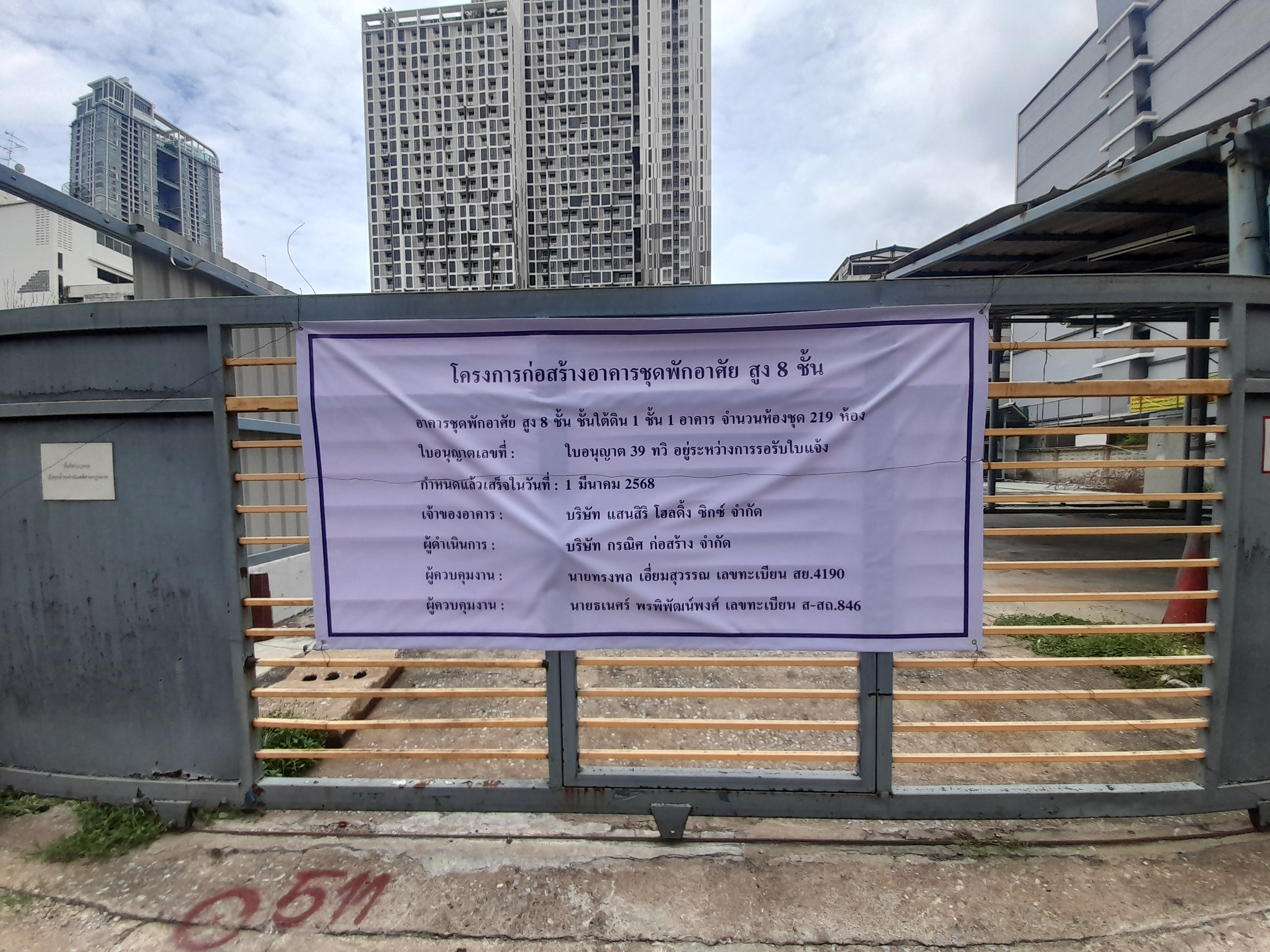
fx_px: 477
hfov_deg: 106.2
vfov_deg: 89.9
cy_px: 476
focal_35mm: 13
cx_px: 635
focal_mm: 1.42
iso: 40
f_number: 2.2
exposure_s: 1/1172
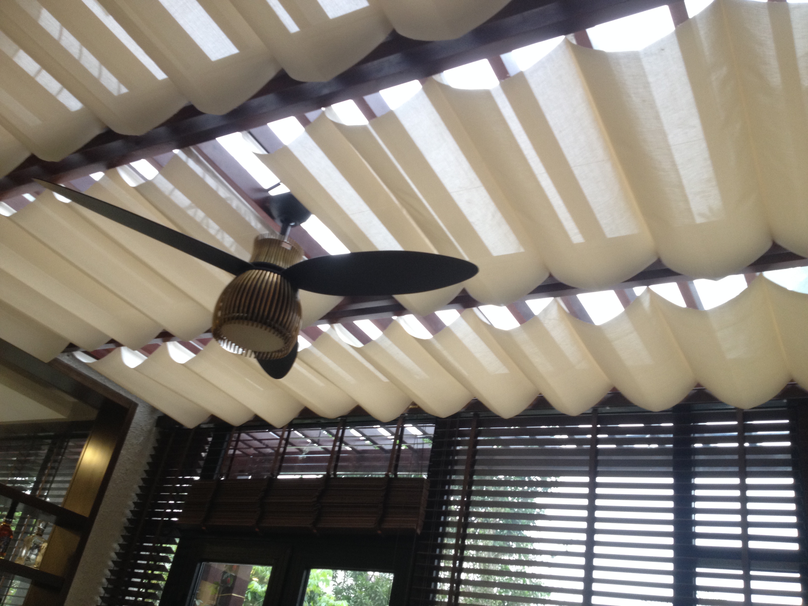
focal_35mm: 35
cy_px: 303
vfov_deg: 40.7
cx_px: 404
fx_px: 817
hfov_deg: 52.6
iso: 100
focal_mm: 4.28
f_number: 2.4
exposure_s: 1/20
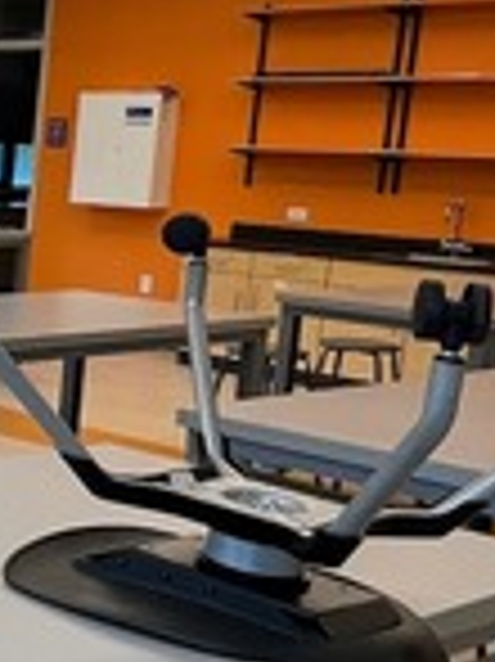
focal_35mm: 66
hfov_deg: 15.8
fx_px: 1260
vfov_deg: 29.4
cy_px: 308
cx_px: -572
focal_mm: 1.57
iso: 80
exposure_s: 1/120
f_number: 1.8
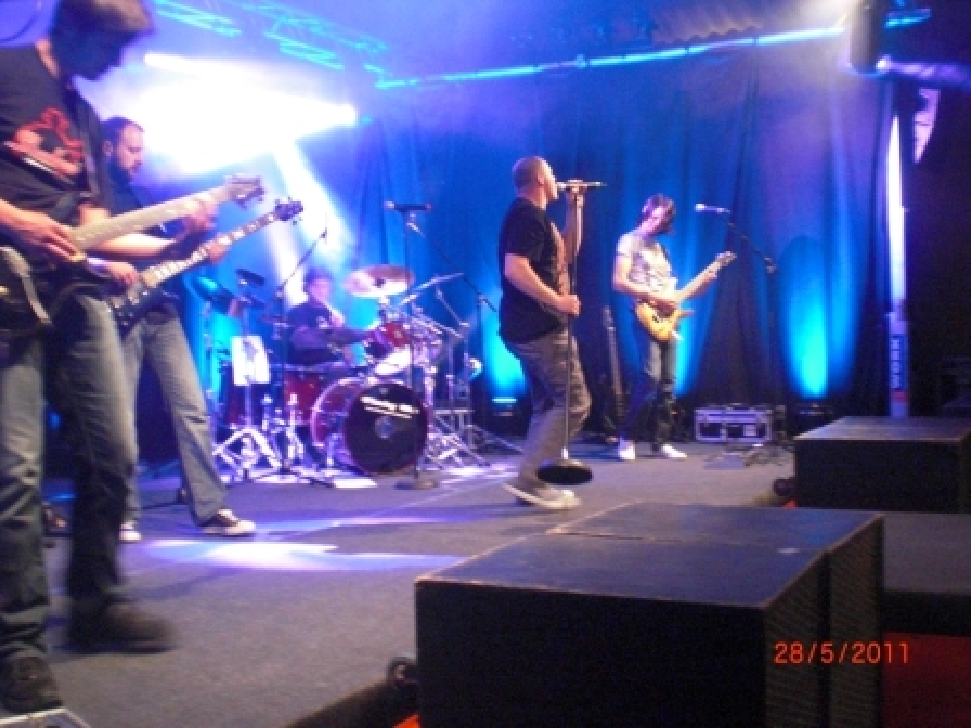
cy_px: 364
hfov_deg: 49.0
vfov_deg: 37.7
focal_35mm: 38
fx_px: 1066
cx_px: 486
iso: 800
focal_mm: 6.3
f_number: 3.1
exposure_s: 1/20
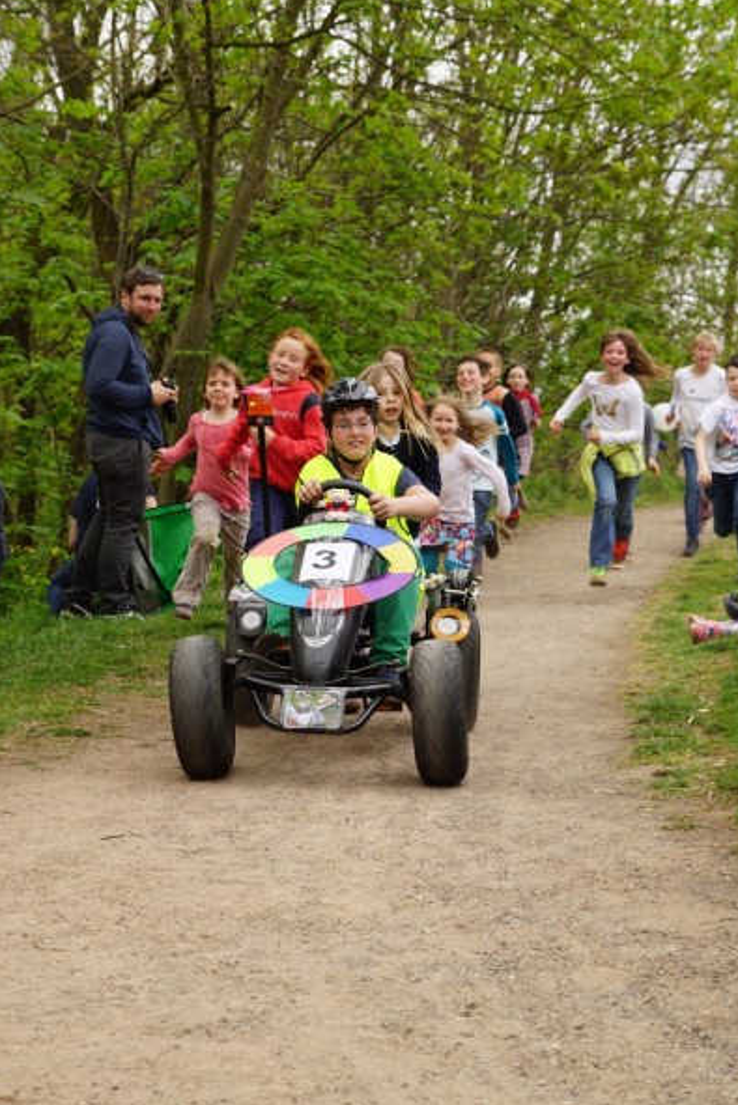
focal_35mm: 76
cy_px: 552
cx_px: 370
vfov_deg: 26.6
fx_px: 2335
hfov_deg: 18.0
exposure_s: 1/200
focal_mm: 50
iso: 200
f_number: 4.5
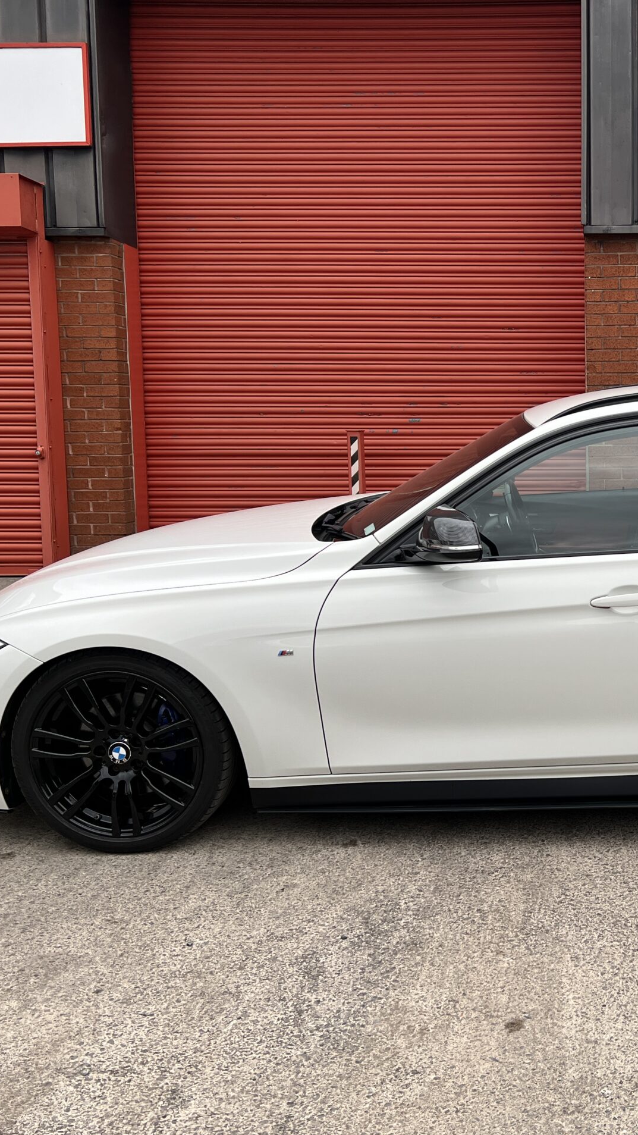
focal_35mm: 38
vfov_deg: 52.8
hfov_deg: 29.6
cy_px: 570
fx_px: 1143
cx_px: 604
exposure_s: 1/791
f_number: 1.5
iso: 50
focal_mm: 5.7
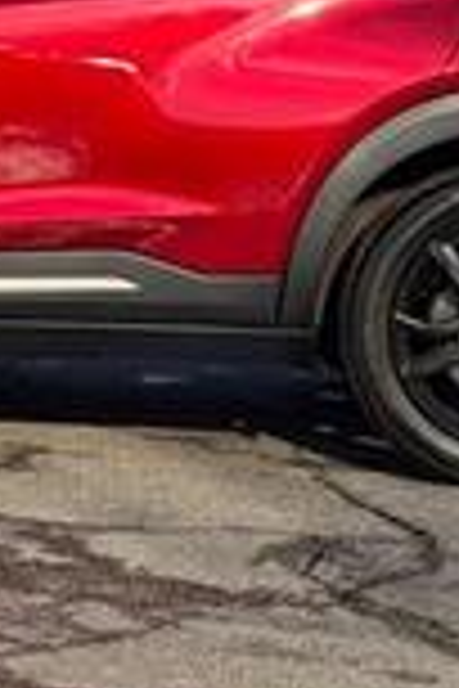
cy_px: 22
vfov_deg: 12.4
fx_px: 3136
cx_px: -126
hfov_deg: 8.3
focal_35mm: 164
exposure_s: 1/4608
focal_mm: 6.76
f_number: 1.78
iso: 64
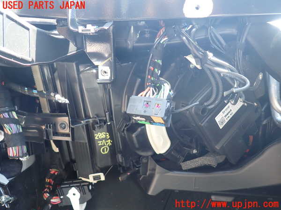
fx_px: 203
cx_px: 140
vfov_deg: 54.9
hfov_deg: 69.4
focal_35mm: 25
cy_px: 105
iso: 200
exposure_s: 1/50
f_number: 2
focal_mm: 4.5
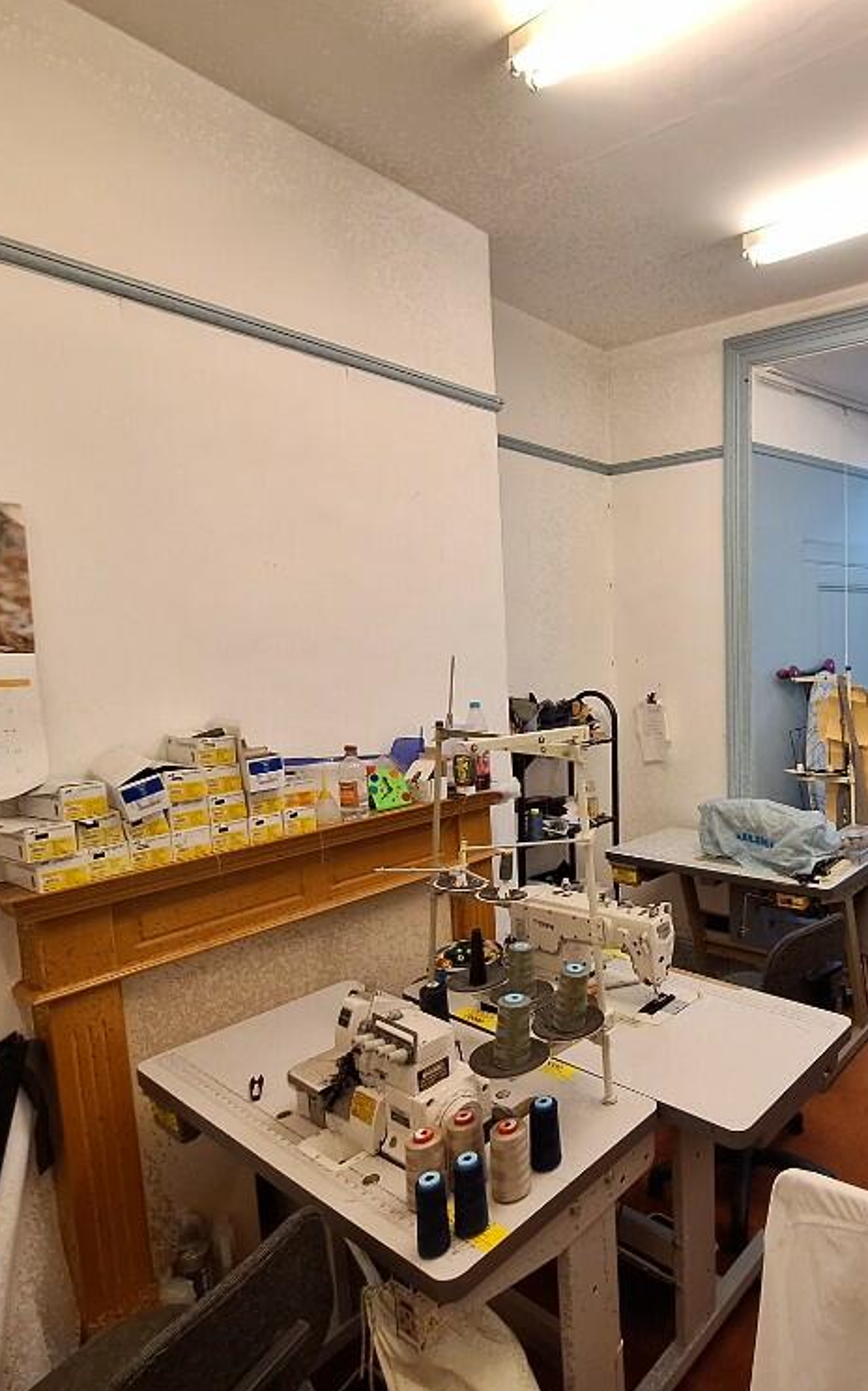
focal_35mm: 19
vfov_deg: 88.0
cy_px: 713
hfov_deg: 56.6
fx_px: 720
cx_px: 722
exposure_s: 1/50
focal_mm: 1.74
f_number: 2.2
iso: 125
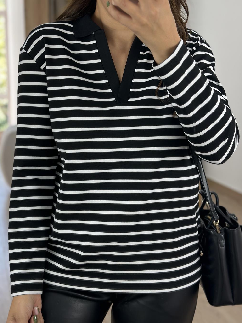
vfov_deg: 33.8
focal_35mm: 57
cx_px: 116
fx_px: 531
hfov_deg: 25.7
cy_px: 154
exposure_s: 1/147
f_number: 1.78
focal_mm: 6.86
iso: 64
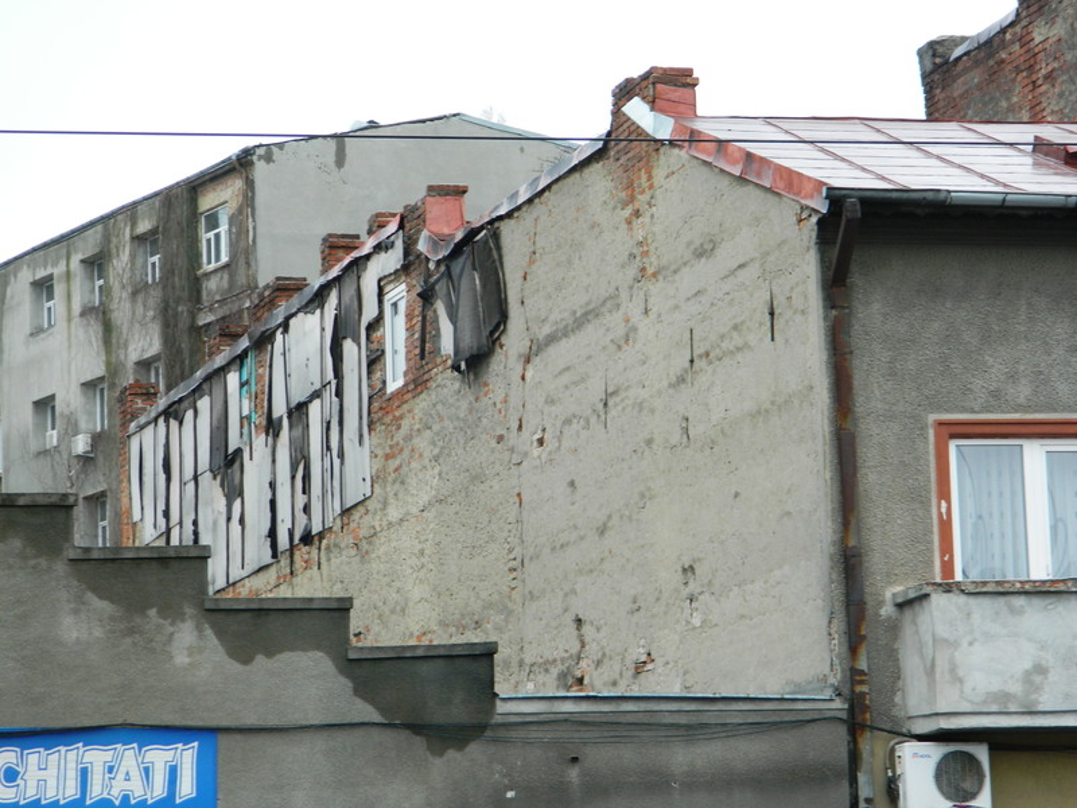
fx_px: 4014
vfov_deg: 11.5
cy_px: 404
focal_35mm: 129
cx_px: 538
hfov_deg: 15.3
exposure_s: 1/60
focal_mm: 23.2
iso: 100
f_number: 4.7
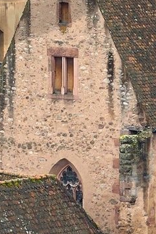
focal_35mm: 848
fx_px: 5512
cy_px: -258
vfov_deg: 2.4
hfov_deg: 1.6
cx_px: -66
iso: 800
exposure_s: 1/320
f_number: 7.1
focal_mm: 125
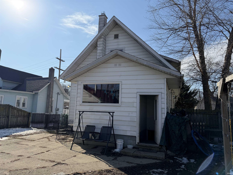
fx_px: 162
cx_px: 116
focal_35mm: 24
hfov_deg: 71.6
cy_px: 88
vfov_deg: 56.8
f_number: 1.78
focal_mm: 6.76
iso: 100
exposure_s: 1/7353
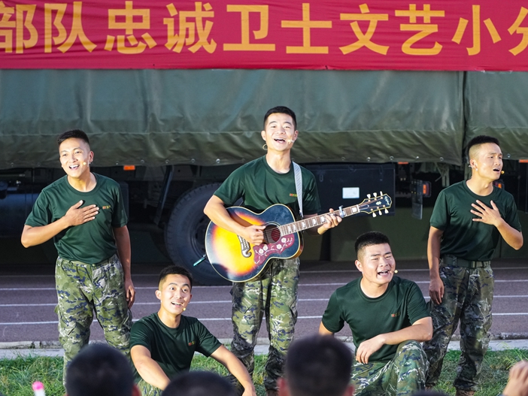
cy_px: 197
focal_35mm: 115
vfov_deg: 12.9
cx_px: 275
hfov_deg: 17.1
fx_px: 1755
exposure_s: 1/100
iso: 1000
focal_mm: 70
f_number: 2.8
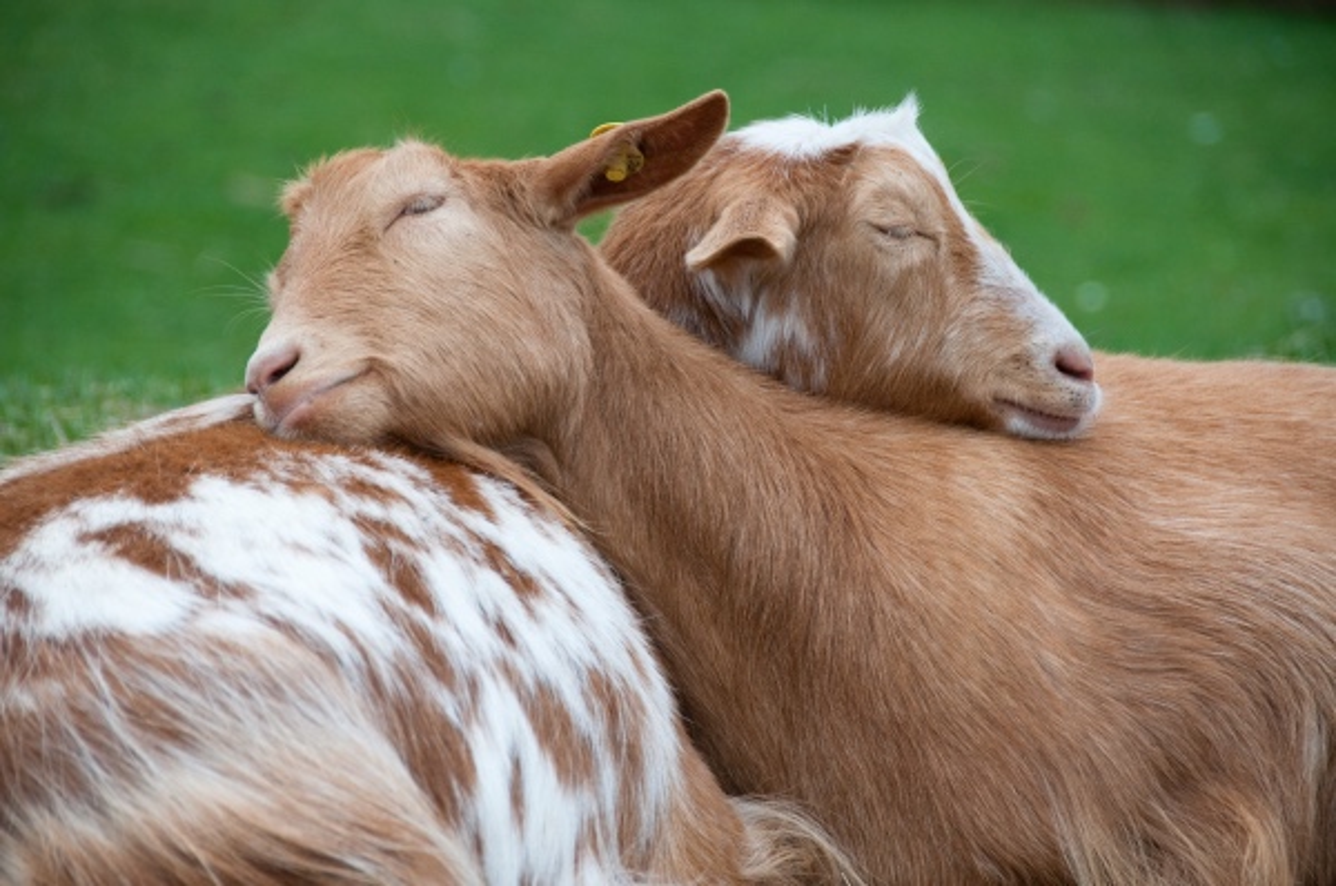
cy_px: 443
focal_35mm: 255
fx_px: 9448
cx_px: 668
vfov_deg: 5.4
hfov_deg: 8.1
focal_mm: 170
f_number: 5.6
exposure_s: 1/400
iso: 400
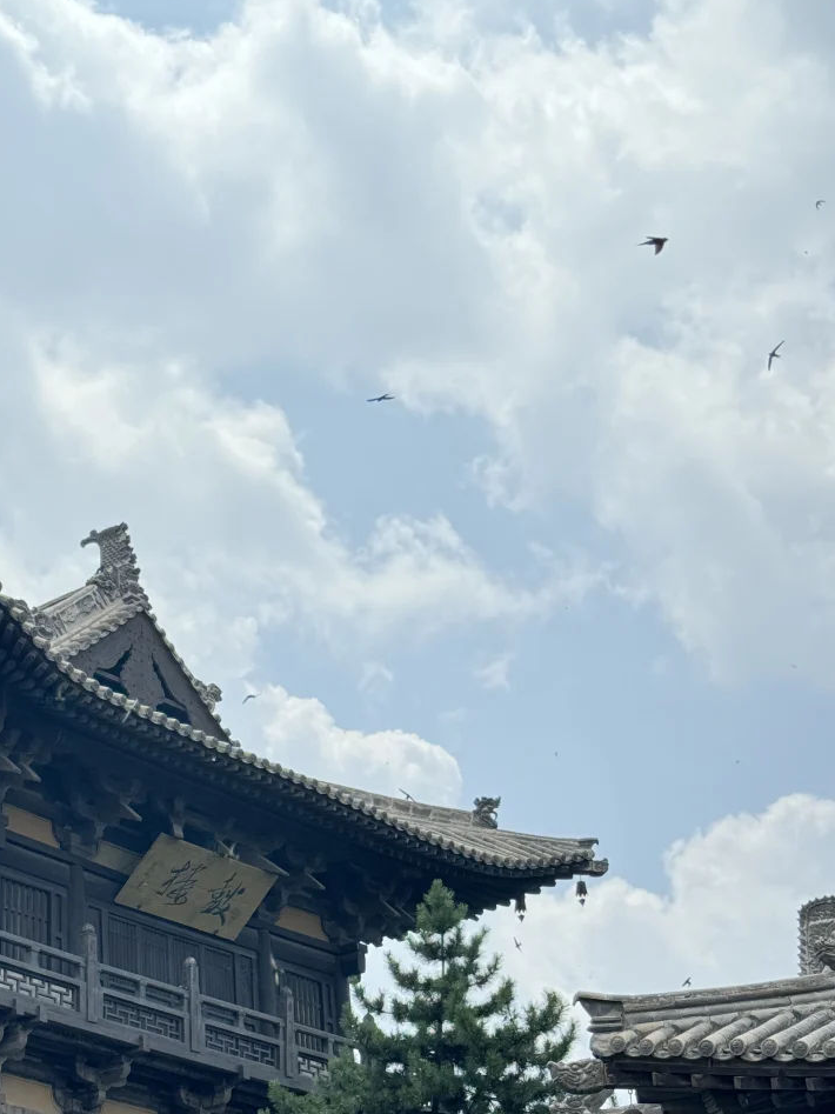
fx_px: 2348
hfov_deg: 20.1
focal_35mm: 73
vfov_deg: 26.6
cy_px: 728
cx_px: 256
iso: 64
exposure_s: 1/2252
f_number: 1.78
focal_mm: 6.76
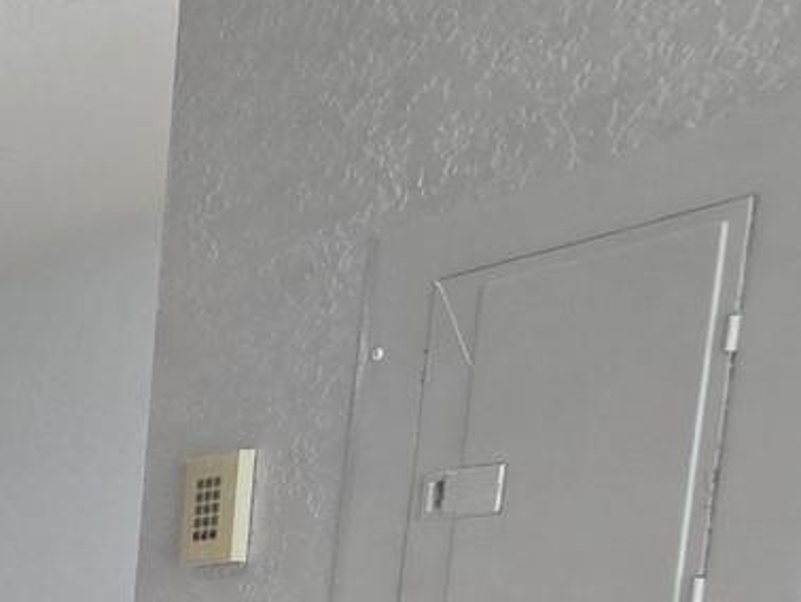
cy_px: 789
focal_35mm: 55
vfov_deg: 23.4
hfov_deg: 18.7
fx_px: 1273
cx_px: -848
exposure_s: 1/60
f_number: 2.2
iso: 100
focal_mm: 2.2
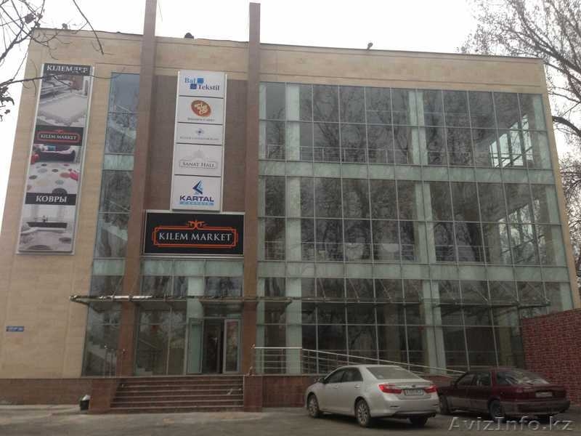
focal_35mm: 33
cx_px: 290
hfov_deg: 55.4
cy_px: 218
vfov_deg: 42.9
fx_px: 554
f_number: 2.4
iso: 125
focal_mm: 4.13
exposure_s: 1/20
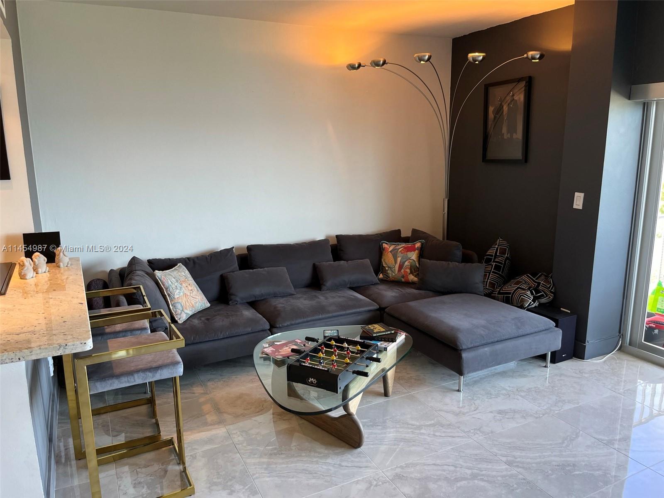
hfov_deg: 67.3
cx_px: 332
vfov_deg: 53.1
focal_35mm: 26
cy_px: 249
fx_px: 499
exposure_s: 1/60
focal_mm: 5.1
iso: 80
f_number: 1.6
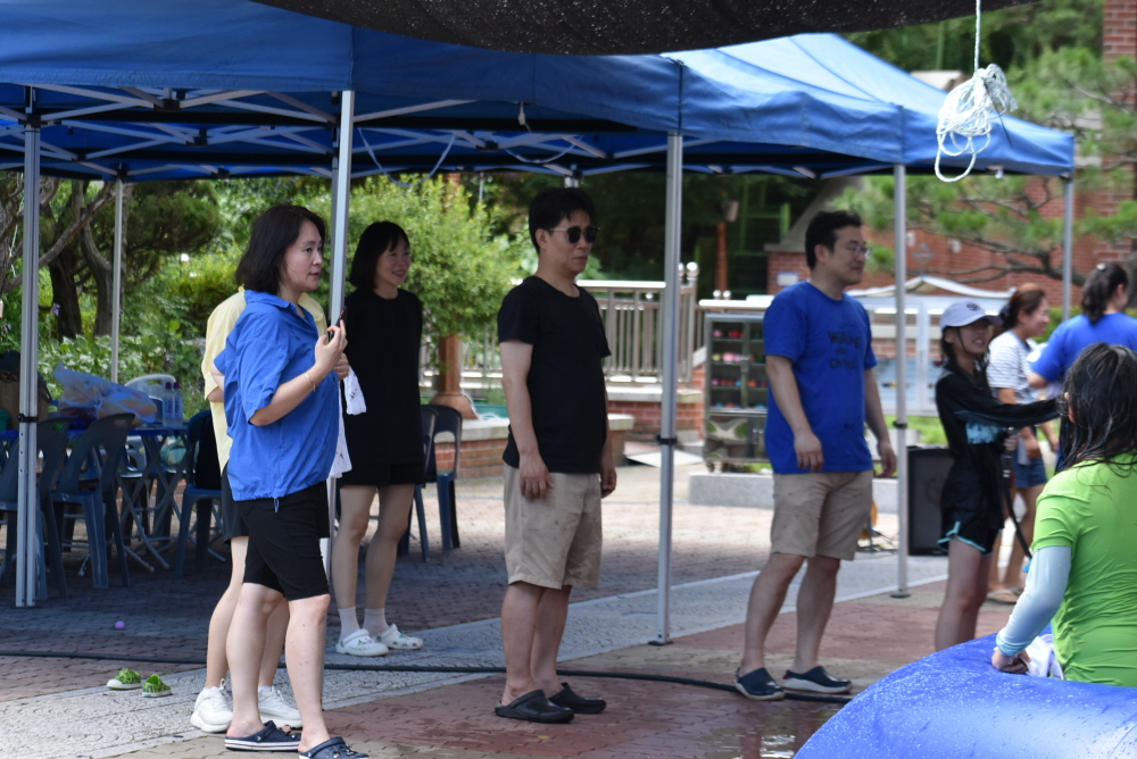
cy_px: 380
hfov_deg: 17.5
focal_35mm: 117
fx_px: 3697
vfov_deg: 11.7
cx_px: 568
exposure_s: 1/200
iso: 400
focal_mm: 78
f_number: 7.1
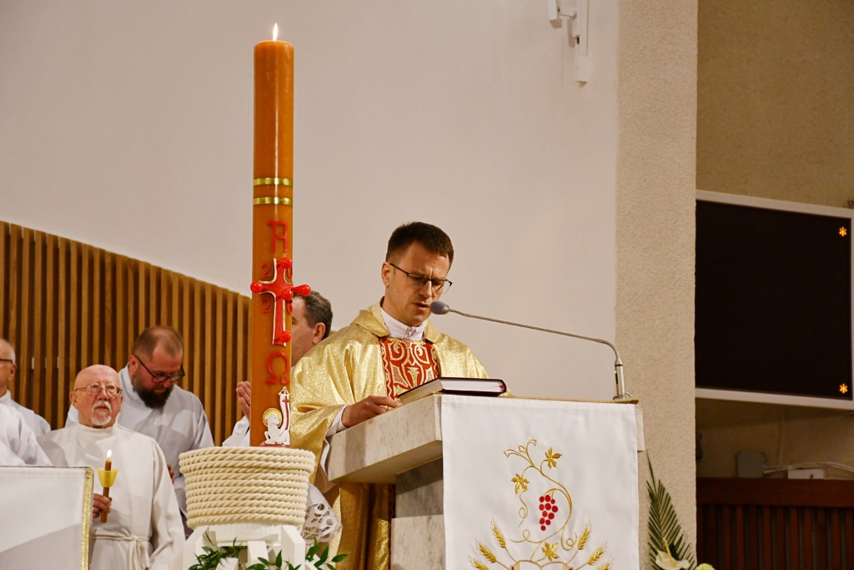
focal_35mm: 112
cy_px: 285
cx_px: 427
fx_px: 2657
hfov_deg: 18.3
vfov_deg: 12.2
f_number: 5
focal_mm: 75
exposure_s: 1/125
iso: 1250
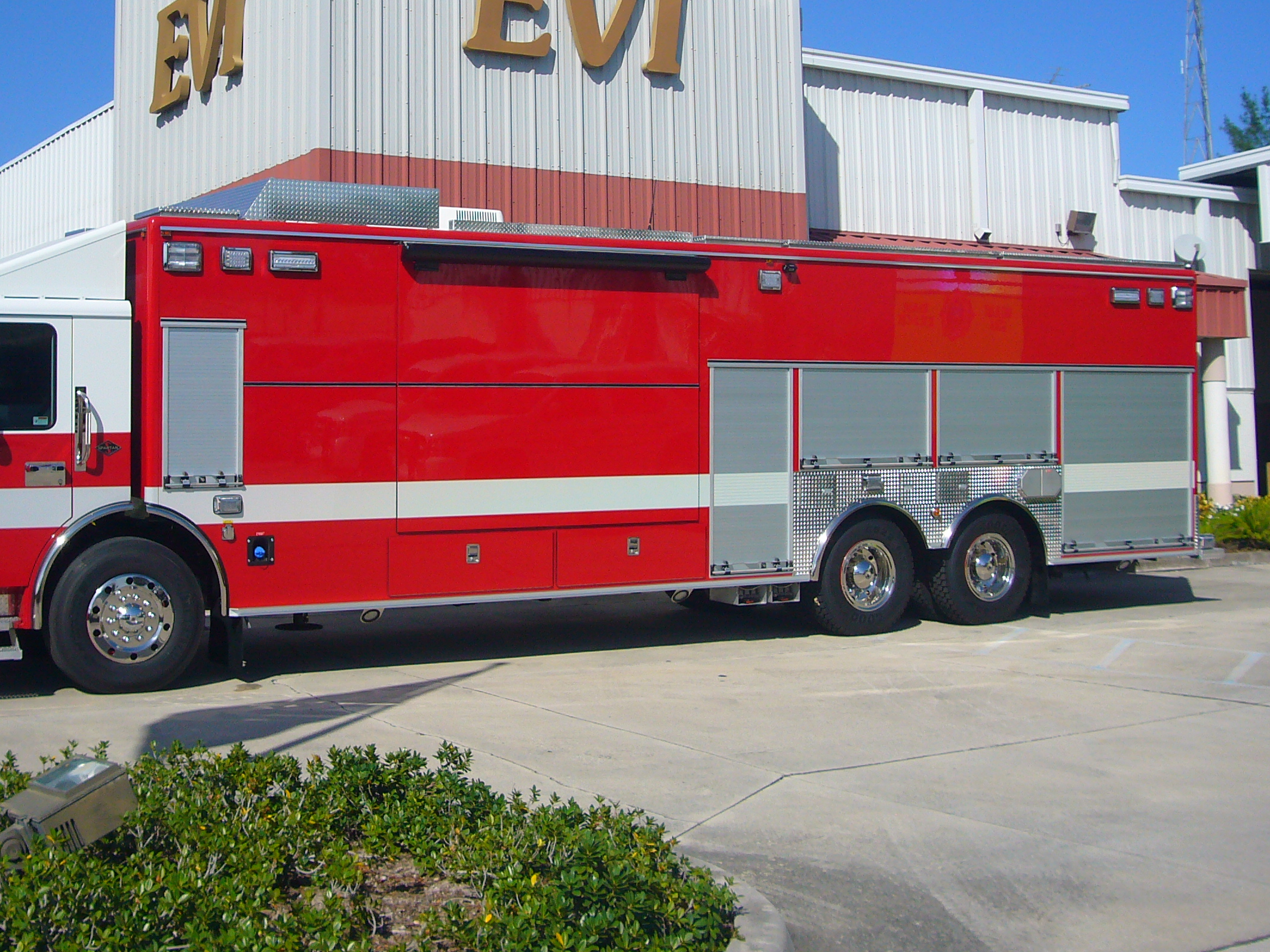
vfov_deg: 29.5
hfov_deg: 38.7
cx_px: 475
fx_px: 1798
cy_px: 347
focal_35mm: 49
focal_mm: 6.1
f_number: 6.3
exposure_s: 1/500
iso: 80
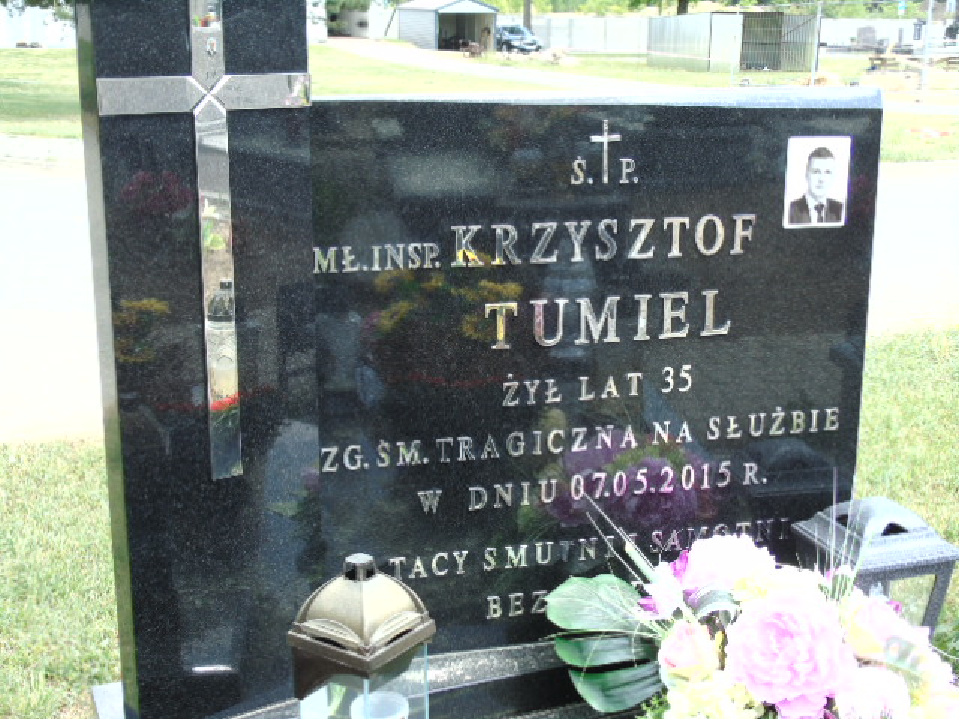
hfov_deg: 41.2
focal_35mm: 46
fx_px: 1274
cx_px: 480
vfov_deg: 31.5
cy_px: 360
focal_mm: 8.2
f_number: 4.1
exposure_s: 1/100
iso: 80
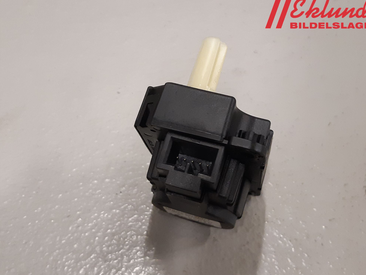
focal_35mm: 27
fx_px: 285
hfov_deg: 65.3
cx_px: 189
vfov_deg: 51.4
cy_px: 140
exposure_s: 1/50
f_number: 1.7
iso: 200
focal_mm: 3.93
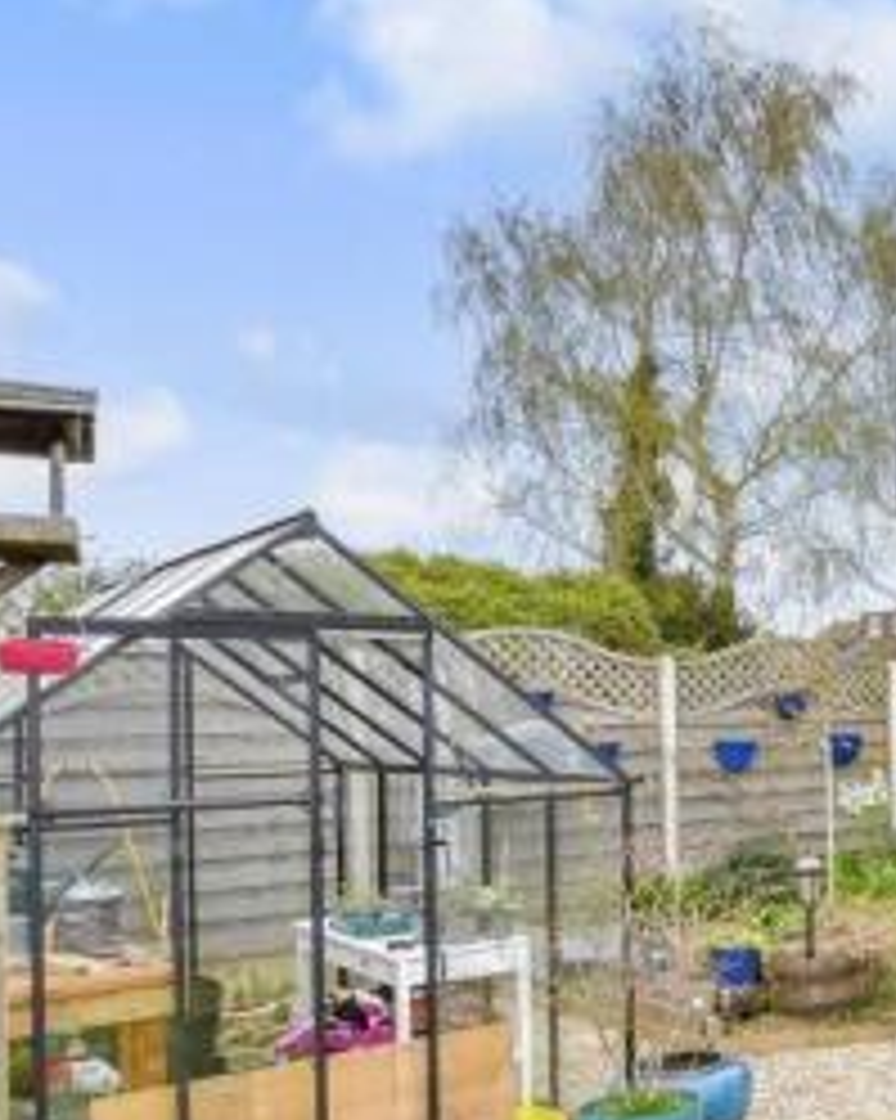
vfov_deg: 48.7
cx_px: 1173
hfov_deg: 31.0
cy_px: 686
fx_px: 1227
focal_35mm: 37
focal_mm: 10
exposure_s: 1/160
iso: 320
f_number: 8
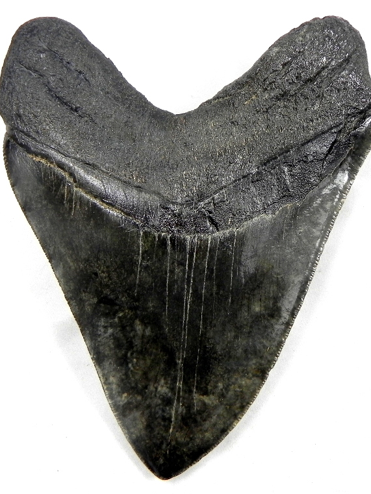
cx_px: 183
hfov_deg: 40.7
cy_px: 246
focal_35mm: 35
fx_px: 500
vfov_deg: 52.6
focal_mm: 4.6
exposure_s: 1/90
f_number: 3.5
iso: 160
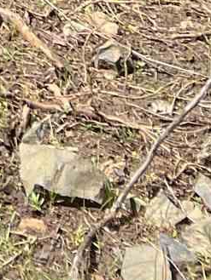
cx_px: -332
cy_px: -689
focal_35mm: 182
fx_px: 1478
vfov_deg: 8.3
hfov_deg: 7.5
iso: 50
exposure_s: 1/1224
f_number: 1.5
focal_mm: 5.7
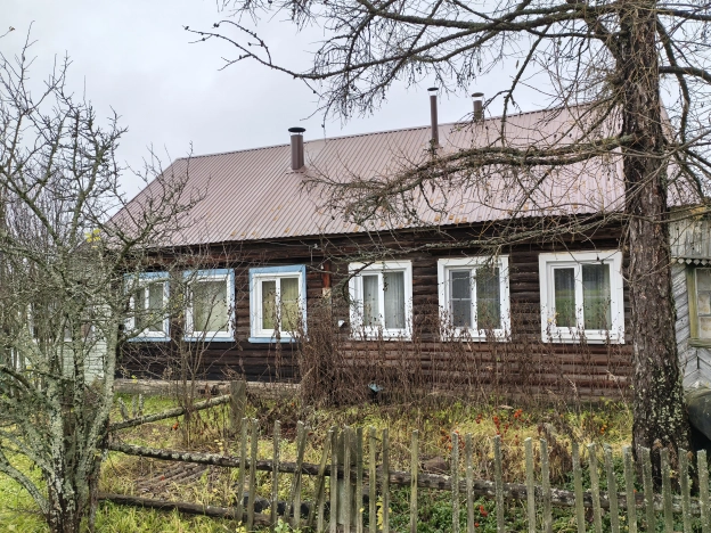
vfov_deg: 51.4
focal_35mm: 27
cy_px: 266
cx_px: 356
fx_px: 555
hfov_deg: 65.3
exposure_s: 1/198
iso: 50
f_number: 1.9
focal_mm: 5.52
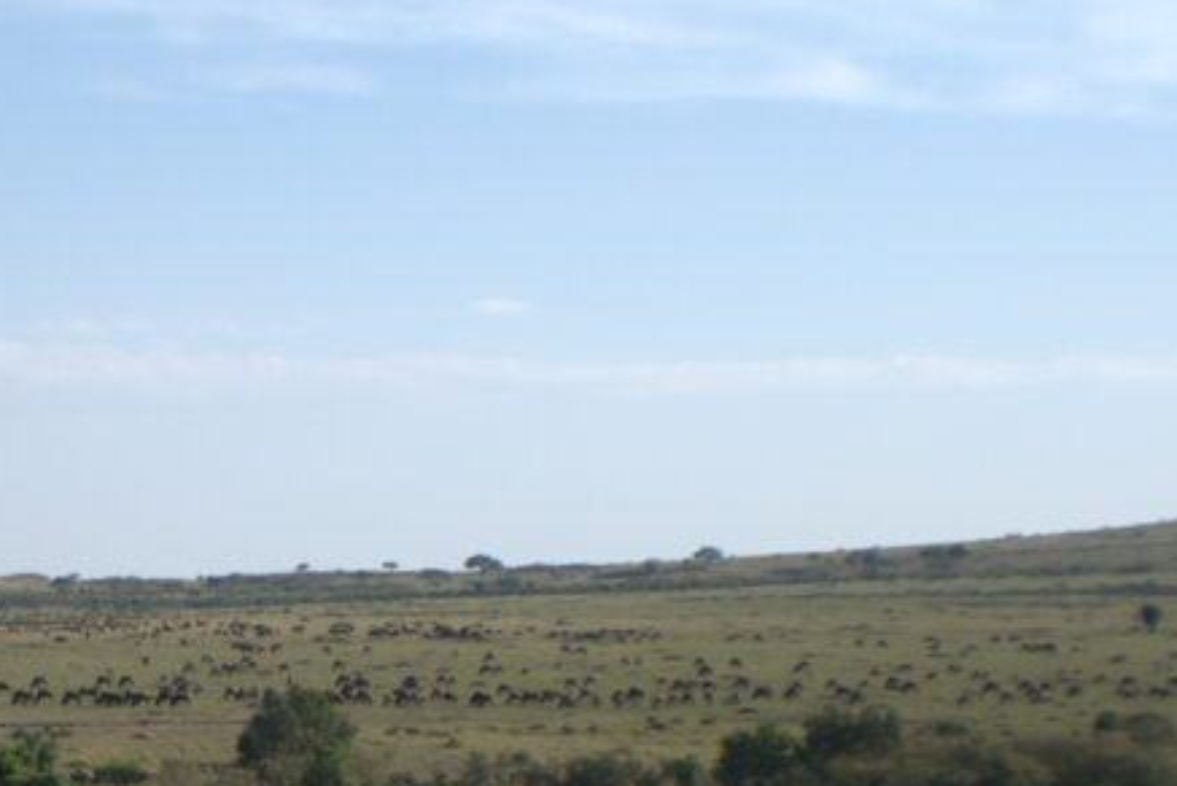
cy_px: 764
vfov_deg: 7.1
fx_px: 6320
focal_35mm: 193
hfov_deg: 10.5
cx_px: -102
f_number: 5.6
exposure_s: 1/1600
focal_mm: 55
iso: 400
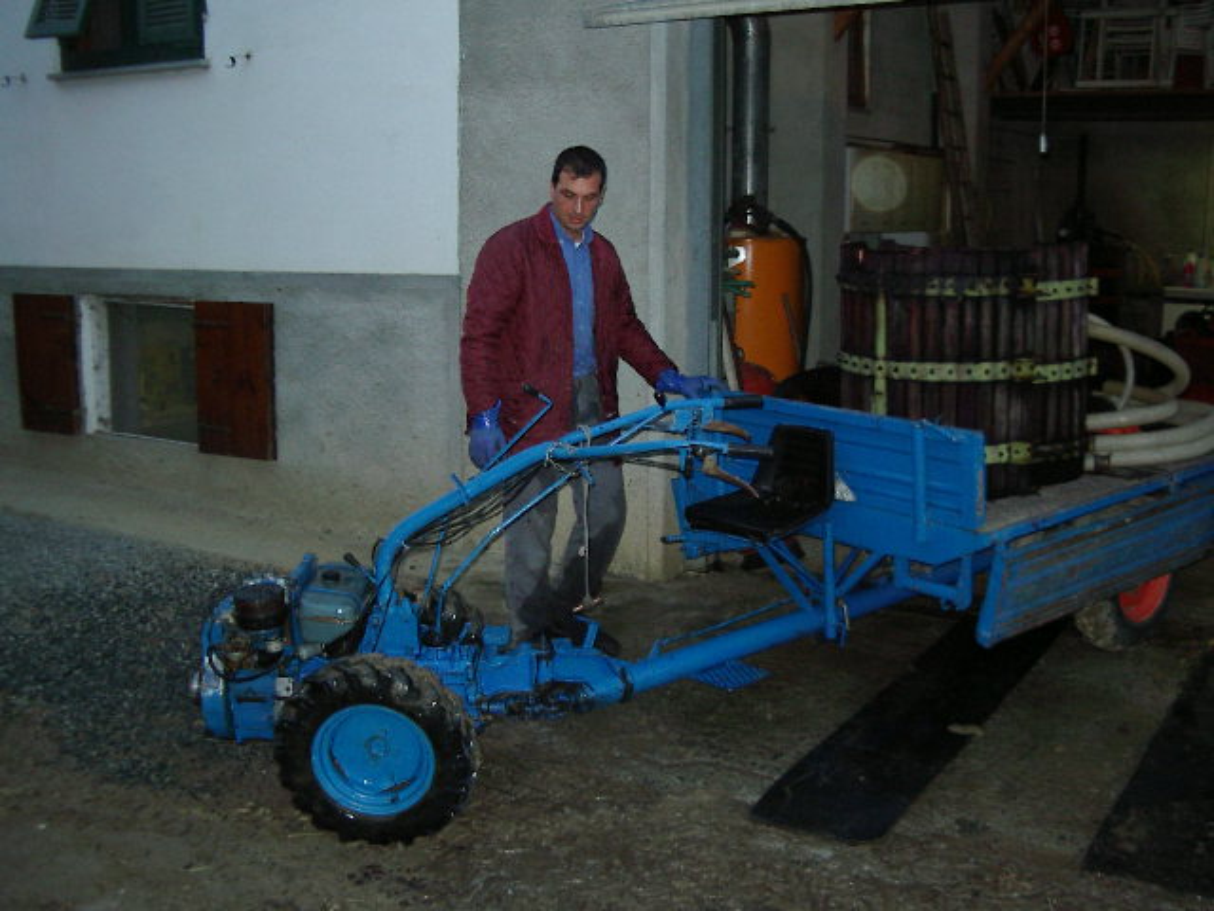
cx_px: 607
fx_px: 1333
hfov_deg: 49.0
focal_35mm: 38
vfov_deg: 37.7
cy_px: 456
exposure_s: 1/60
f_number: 2.6
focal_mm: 5.8
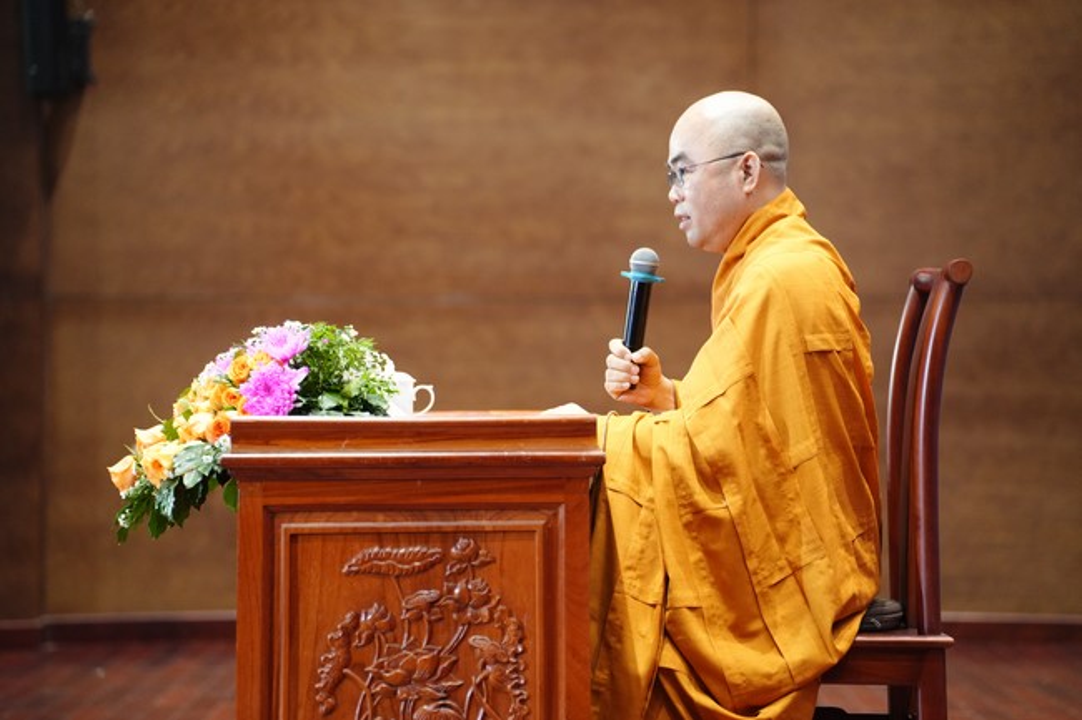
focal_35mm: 126
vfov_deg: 10.9
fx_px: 3786
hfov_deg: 16.3
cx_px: 541
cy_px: 360
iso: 4000
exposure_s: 1/160
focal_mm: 126
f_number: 2.8
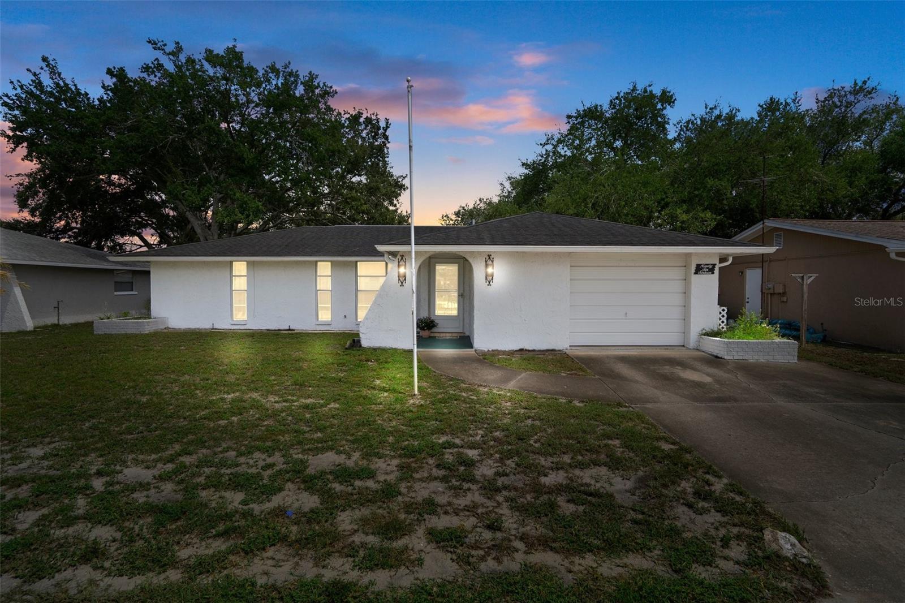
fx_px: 452
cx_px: 452
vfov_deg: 67.4
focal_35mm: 18
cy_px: 302
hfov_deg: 90.0
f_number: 8
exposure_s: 1/125
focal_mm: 18
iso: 320
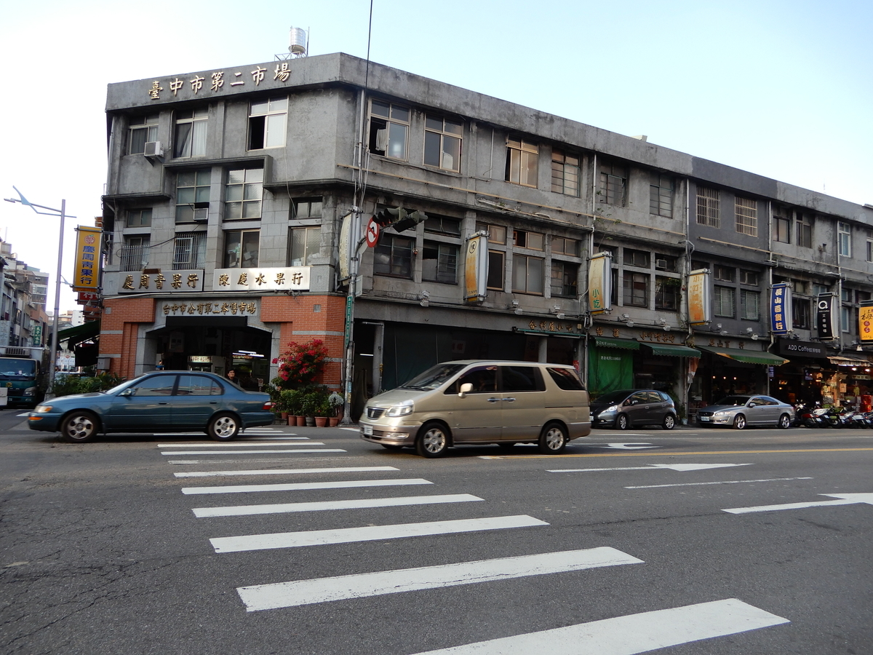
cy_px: 328
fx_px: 605
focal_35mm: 24
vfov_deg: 56.8
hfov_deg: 71.6
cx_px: 436
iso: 80
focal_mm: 4.3
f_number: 3.4
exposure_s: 1/200
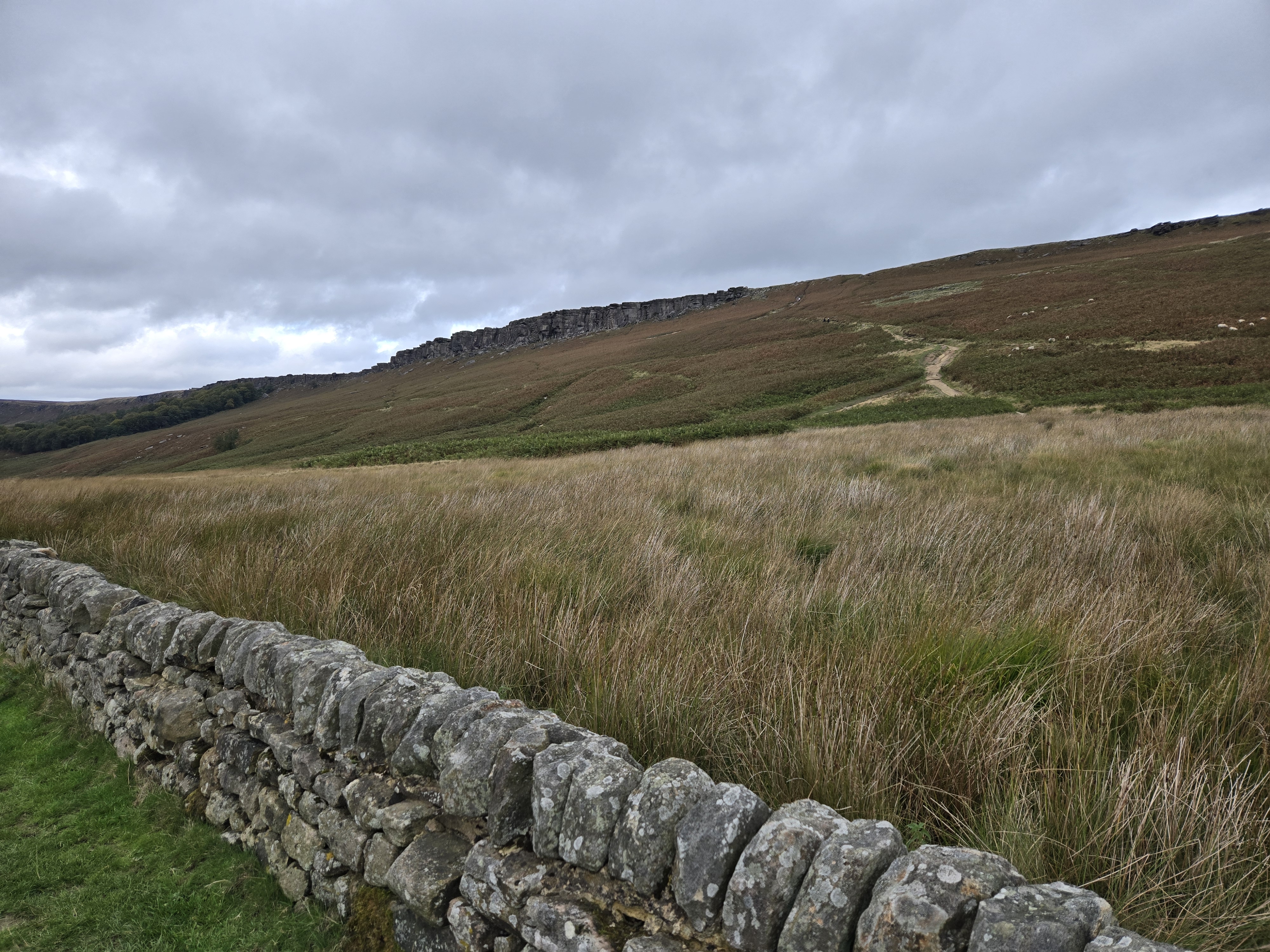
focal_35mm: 23
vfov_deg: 58.9
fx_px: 844
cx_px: 635
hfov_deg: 73.9
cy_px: 476
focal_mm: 5.4
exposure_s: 1/1050
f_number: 1.8
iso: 80
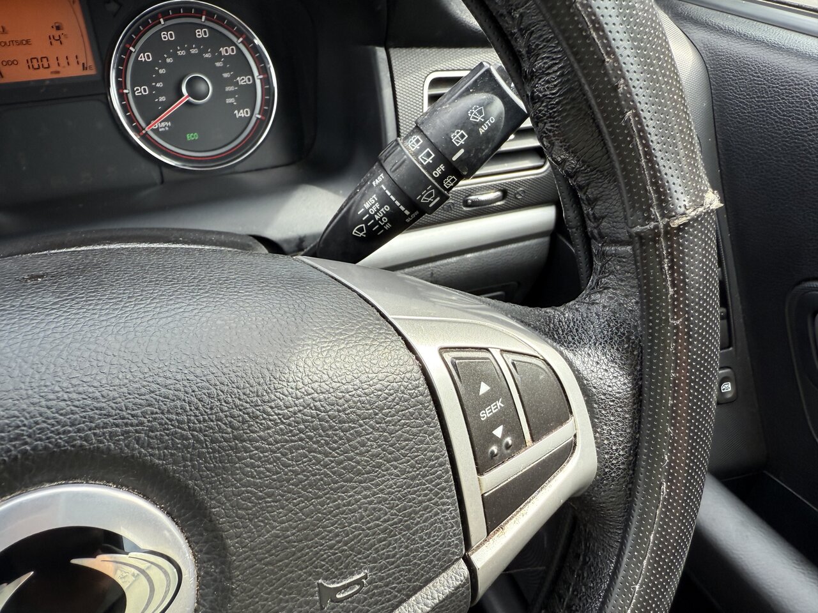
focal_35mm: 24
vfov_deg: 56.8
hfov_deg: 71.6
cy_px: 306
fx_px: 567
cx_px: 409
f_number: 2.2
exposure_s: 1/106
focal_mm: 2.22
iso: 50
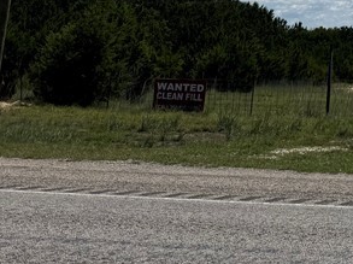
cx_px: 575
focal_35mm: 84
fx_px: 856
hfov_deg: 19.4
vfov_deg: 16.6
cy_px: -78
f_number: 1.78
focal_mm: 6.76
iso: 80
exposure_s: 1/10417
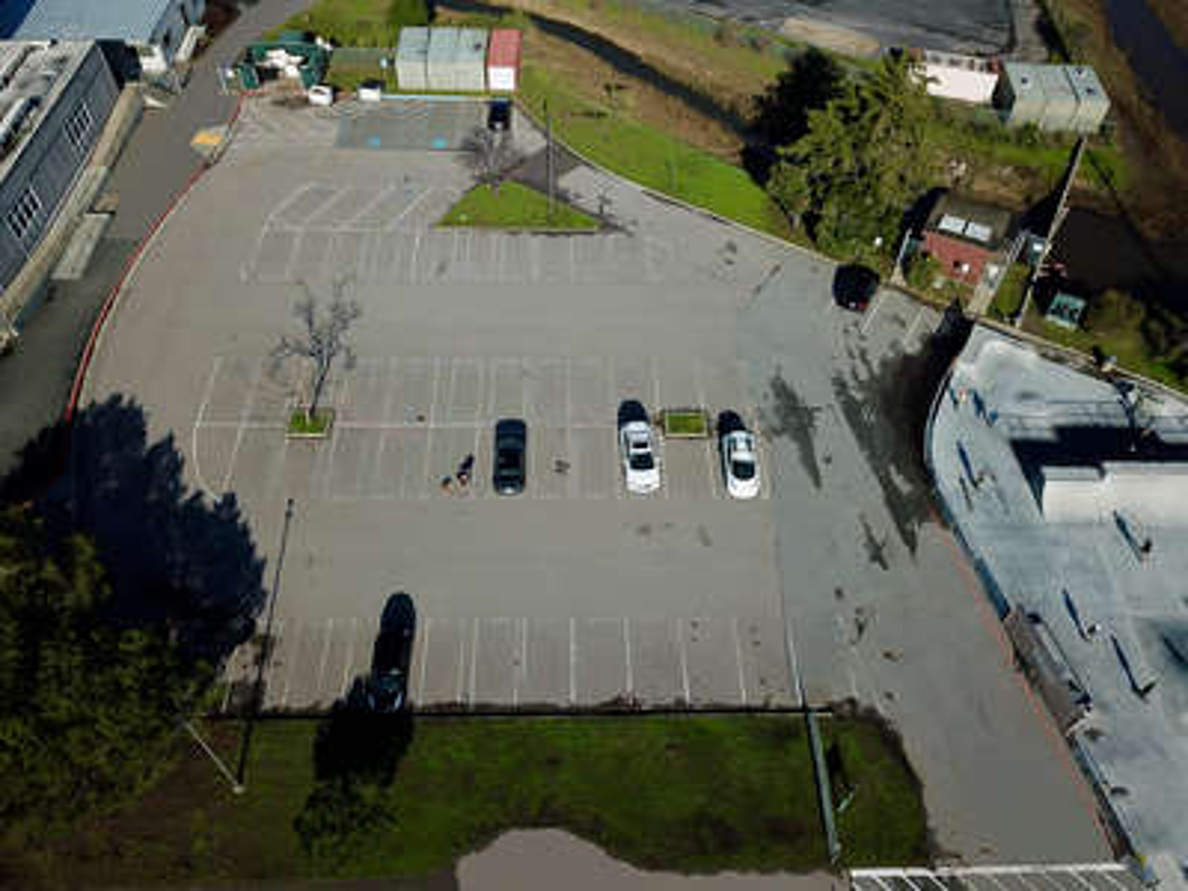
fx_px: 892
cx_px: 594
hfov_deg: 67.3
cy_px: 446
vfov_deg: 53.1
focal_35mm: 26
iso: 100
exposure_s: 1/2481
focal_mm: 4.73
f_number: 2.2
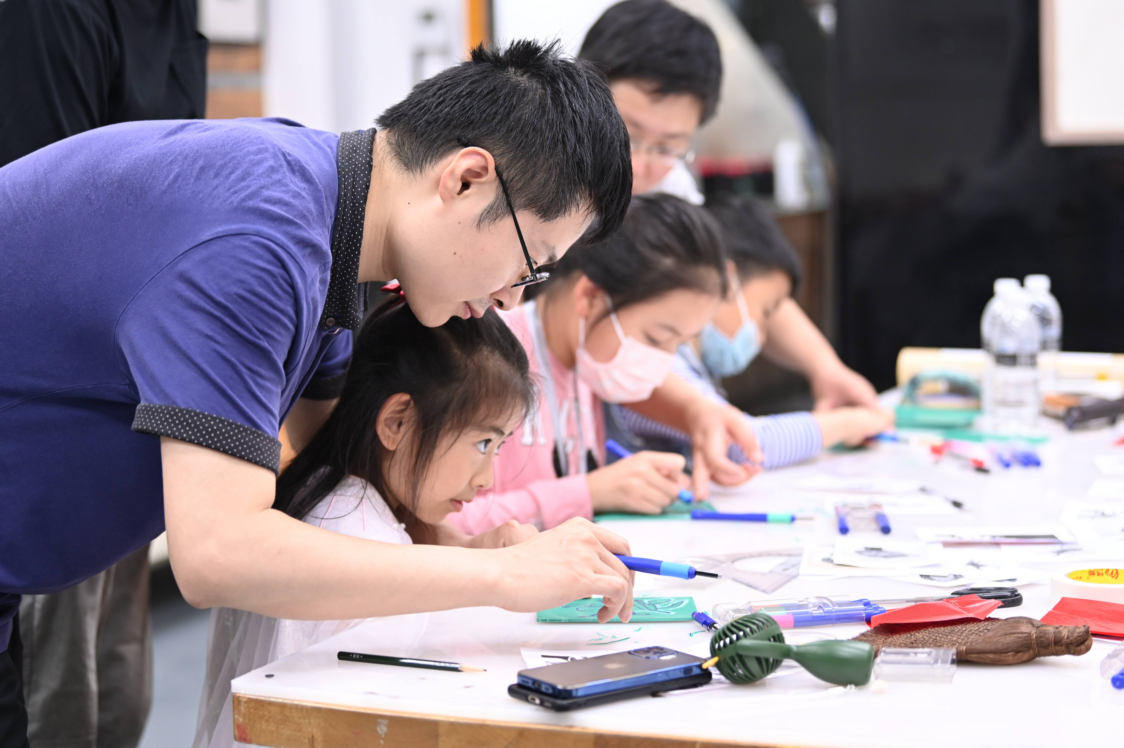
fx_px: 2340
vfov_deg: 18.2
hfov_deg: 27.0
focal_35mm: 75
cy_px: 374
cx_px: 562
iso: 1000
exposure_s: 1/200
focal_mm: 75
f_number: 3.2
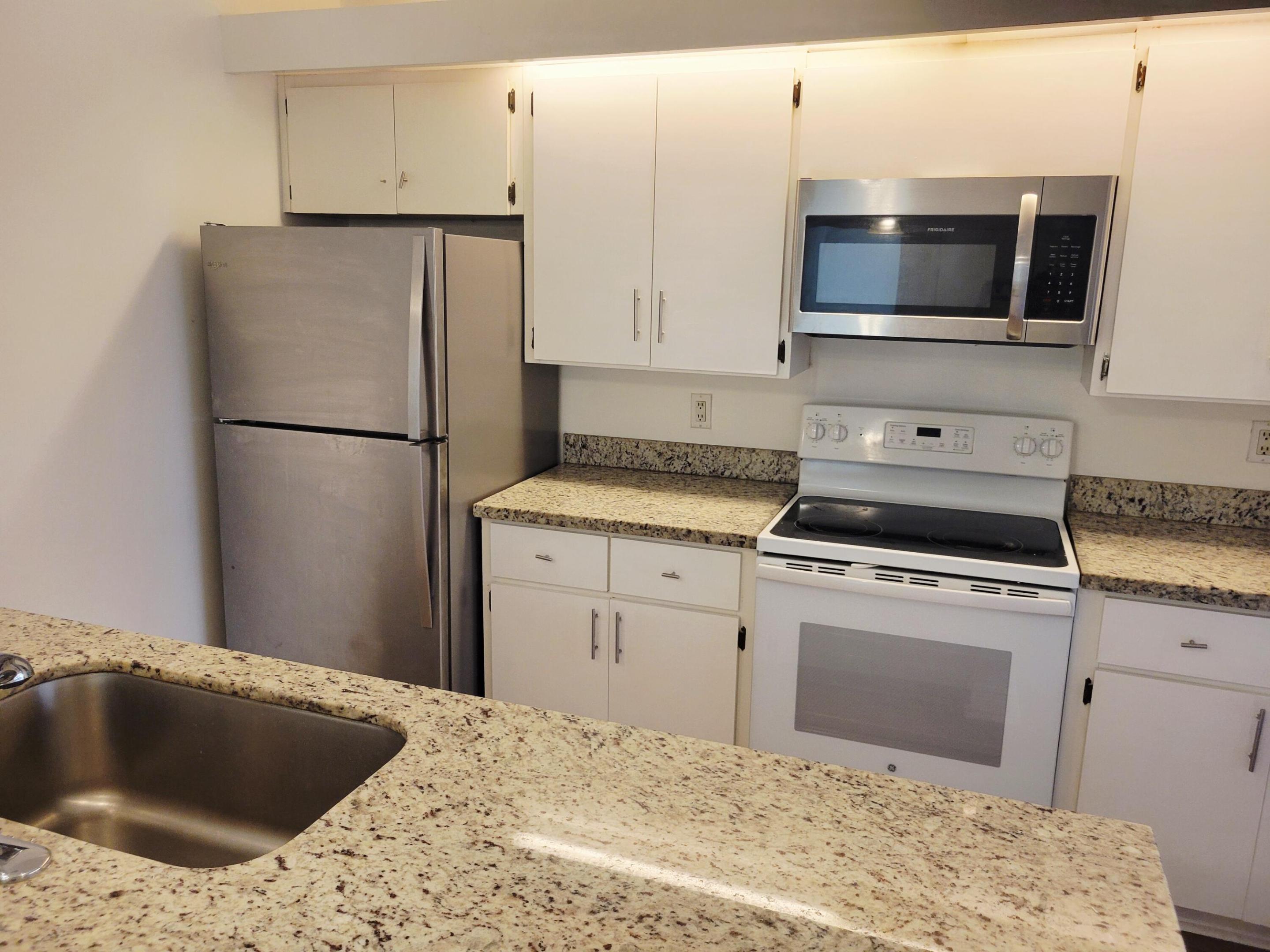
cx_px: 635
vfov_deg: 53.1
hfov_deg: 67.3
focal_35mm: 26
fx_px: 954
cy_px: 476
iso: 200
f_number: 1.8
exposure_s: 1/120
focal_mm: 5.4
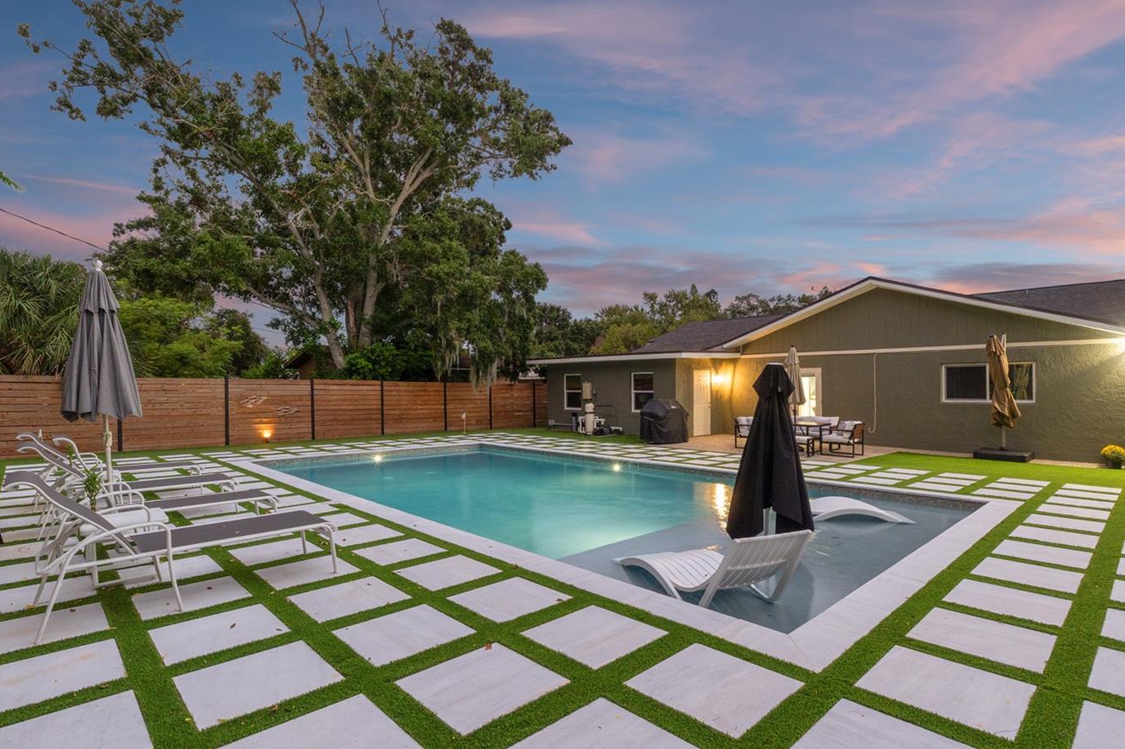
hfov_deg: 87.2
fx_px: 590
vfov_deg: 64.6
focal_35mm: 19
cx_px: 575
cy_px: 412
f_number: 7.1
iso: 400
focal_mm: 10.5
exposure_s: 1/2
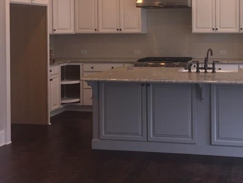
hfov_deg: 33.5
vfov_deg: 25.5
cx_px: 189
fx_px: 393
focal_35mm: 56
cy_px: 28
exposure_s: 1/30
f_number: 2.2
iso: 50
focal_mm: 4.15
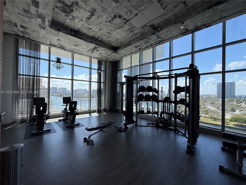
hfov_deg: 102.1
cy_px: 92
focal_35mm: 14
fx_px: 99
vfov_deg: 85.7
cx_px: 123
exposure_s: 1/664
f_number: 2.2
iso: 64
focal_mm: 2.22
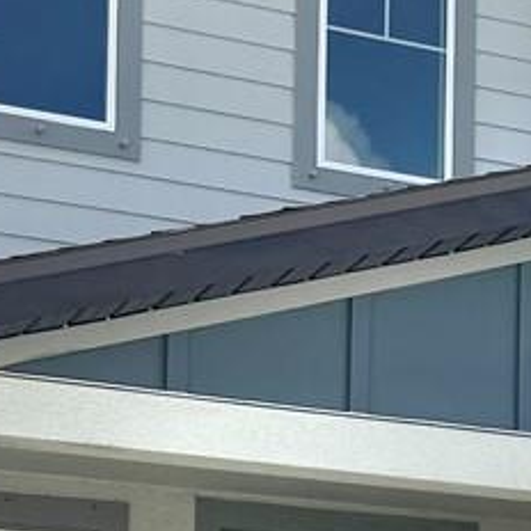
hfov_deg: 11.5
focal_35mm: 146
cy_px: 668
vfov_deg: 11.7
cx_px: 774
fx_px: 2534
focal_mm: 6.76
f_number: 1.78
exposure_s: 1/6410
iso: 80
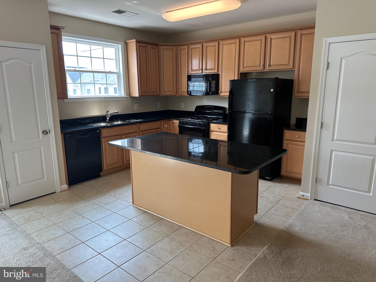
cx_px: 188
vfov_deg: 56.8
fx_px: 261
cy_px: 141
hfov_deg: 71.6
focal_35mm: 24
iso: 80
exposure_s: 1/120
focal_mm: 6.86
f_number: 1.78
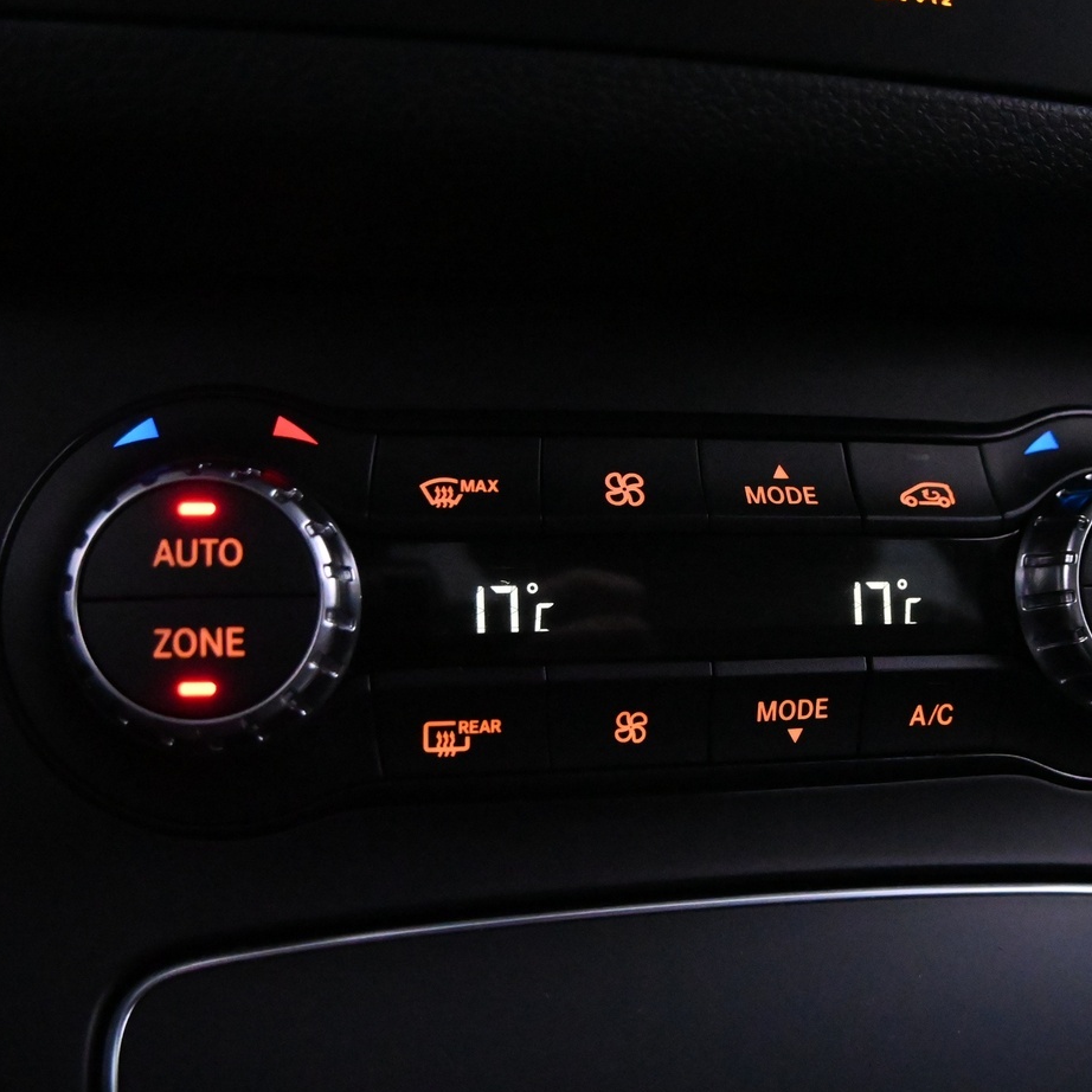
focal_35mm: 112
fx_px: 3997
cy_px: 618
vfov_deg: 15.6
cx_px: 726
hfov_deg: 15.5
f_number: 7.1
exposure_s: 1/80
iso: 10000
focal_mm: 50
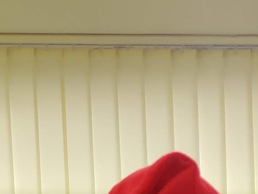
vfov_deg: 6.8
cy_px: 662
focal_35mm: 188
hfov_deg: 9.2
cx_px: 666
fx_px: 1402
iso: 320
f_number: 1.75
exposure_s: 1/33
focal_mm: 4.75
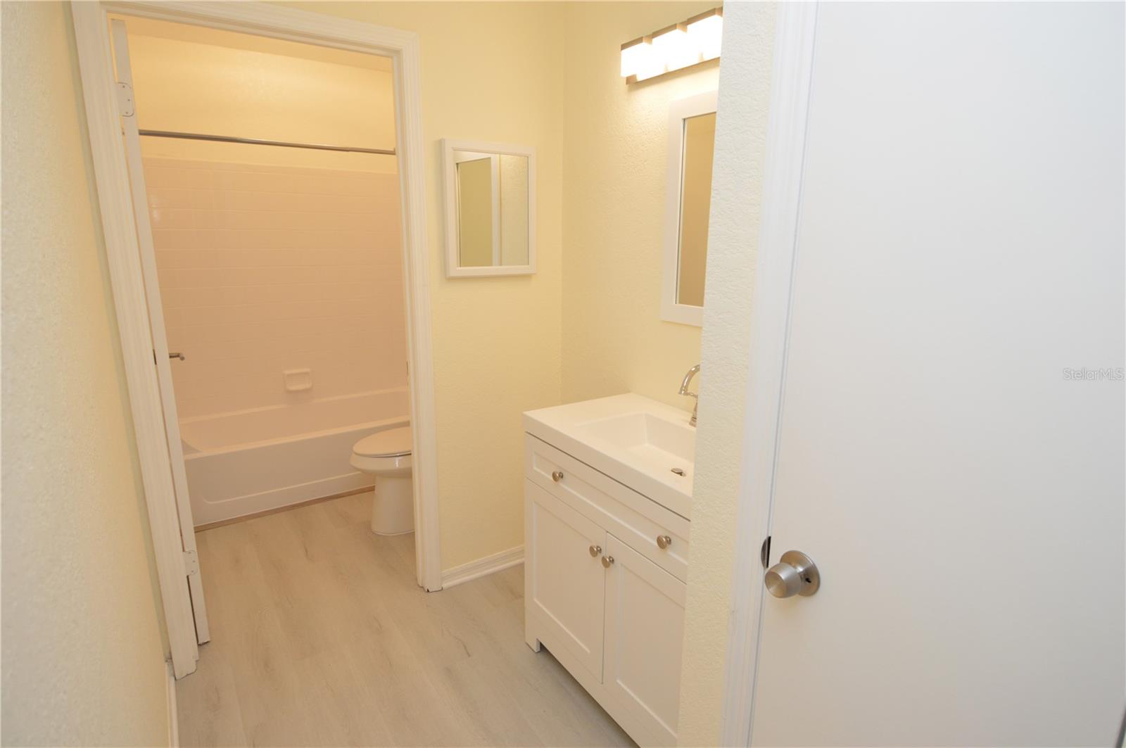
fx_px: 562
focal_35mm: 18
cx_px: 563
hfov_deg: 90.1
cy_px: 374
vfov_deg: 67.3
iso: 400
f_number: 4.5
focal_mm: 12
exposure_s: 1/80
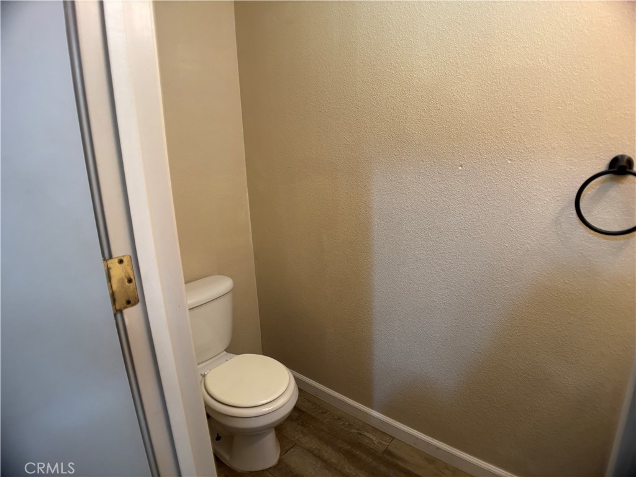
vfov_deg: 53.1
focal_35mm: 26
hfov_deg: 67.3
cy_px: 238
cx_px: 318
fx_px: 478
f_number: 1.6
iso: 160
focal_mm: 5.96
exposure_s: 1/60
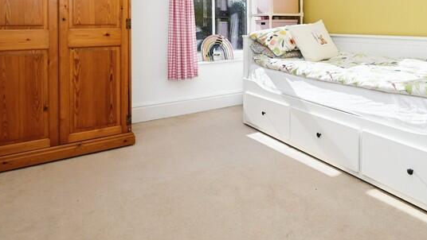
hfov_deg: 67.1
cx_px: 261
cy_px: 23
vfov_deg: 38.6
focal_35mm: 28
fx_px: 317
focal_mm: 14
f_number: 8
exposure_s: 1/200
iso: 100
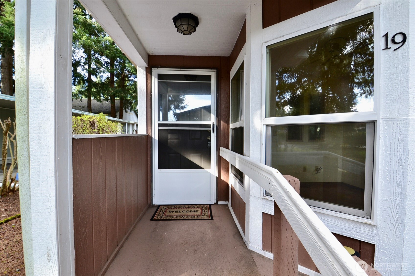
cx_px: 208
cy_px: 138
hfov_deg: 100.4
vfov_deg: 77.3
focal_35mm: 15
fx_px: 173
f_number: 8
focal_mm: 10
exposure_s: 1/60
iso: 400
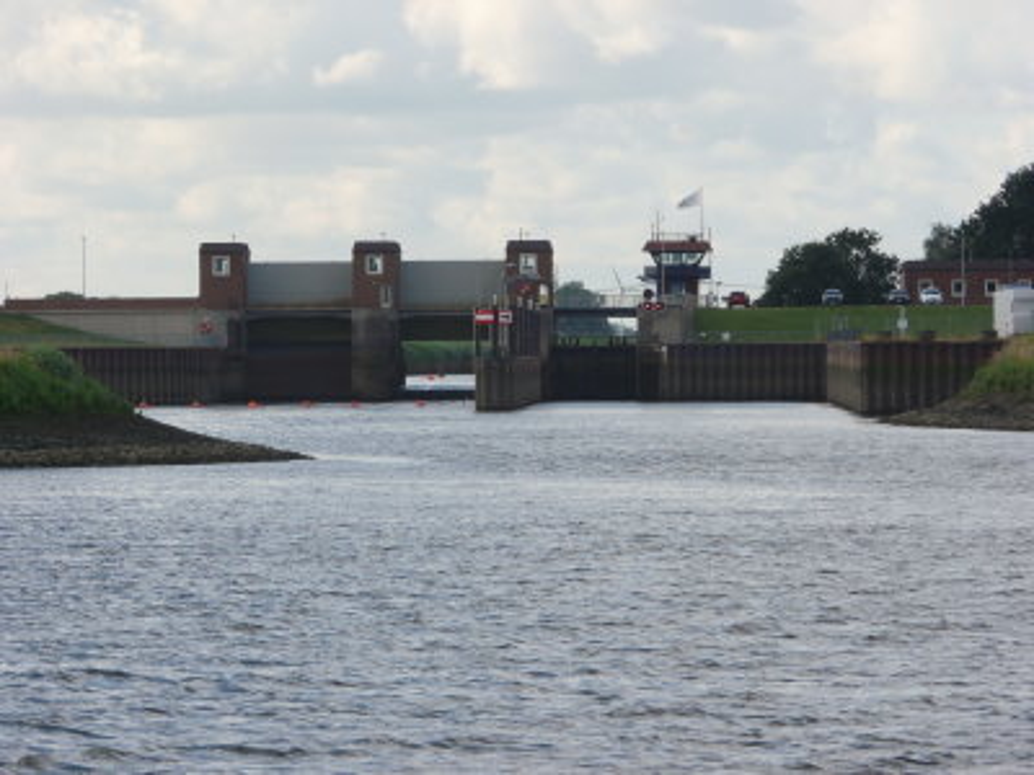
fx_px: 6990
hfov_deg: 8.5
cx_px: 517
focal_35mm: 234
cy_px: 388
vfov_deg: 6.4
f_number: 5.6
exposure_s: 1/320
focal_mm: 38.4
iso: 100
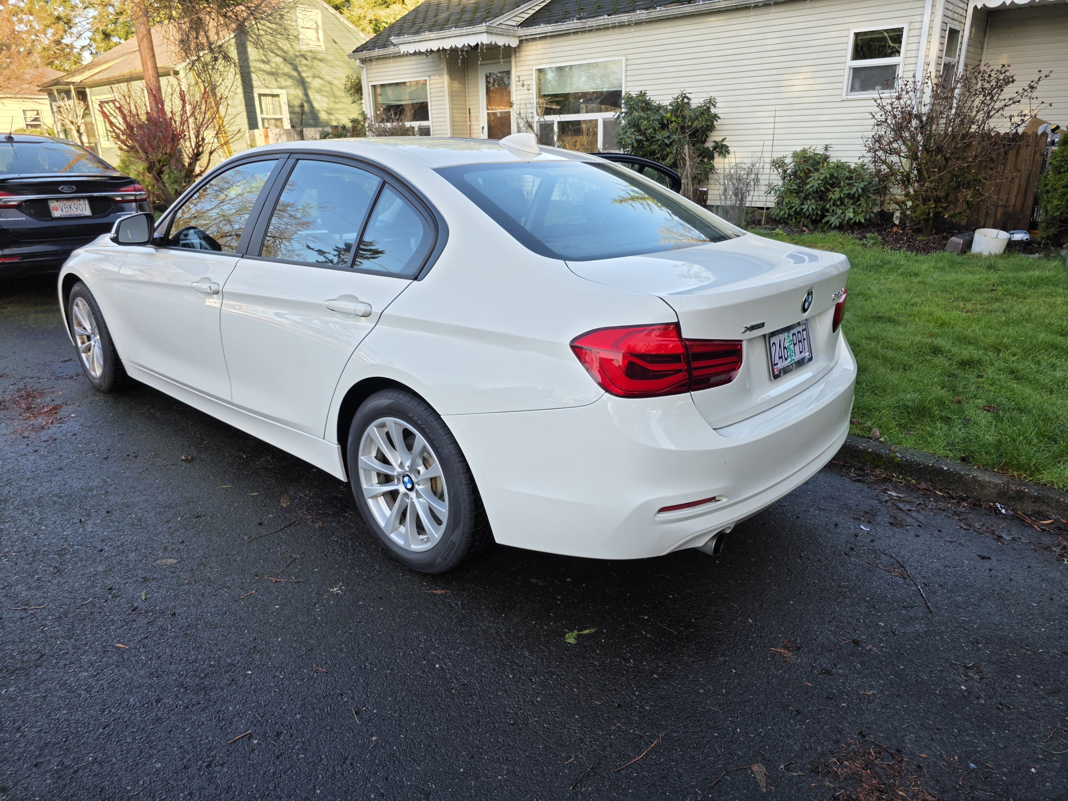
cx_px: 534
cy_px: 400
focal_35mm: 23
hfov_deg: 73.9
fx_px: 710
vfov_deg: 58.9
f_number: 1.7
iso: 50
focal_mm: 6.3
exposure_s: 1/359
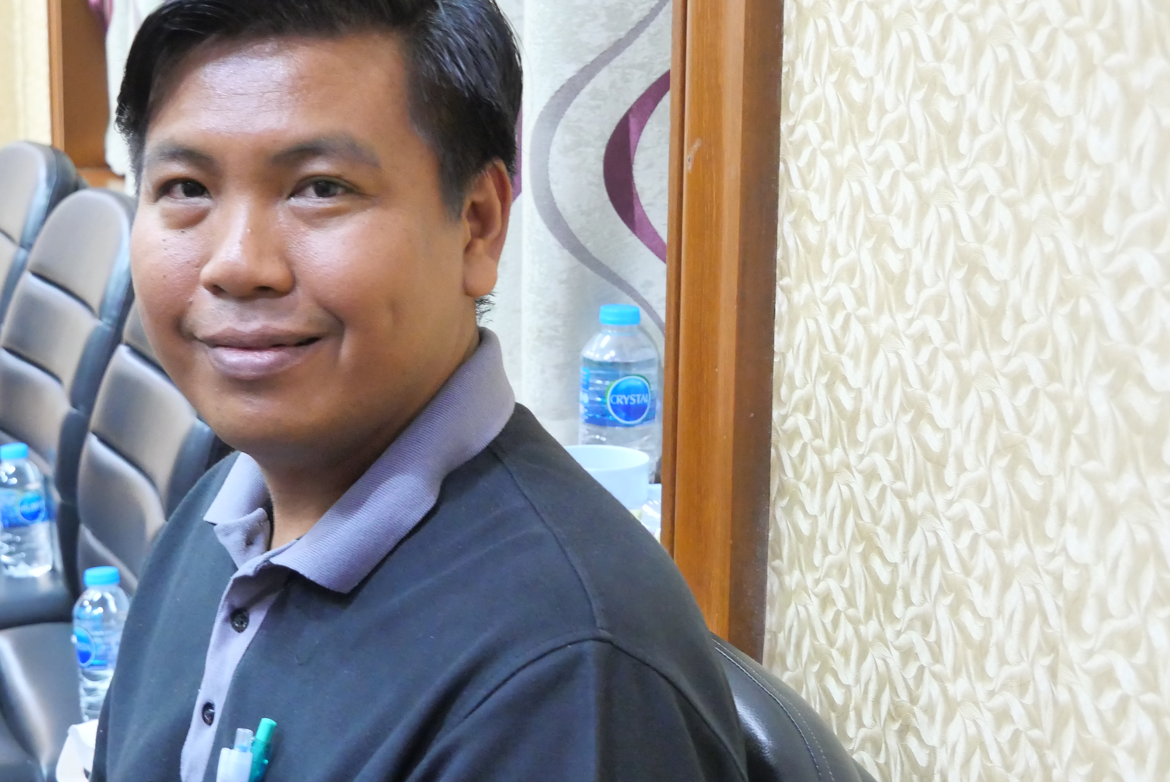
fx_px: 2504
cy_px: 350
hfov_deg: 26.1
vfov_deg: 17.7
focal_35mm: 77
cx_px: 361
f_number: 4.5
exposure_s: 1/13
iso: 3200
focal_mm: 25
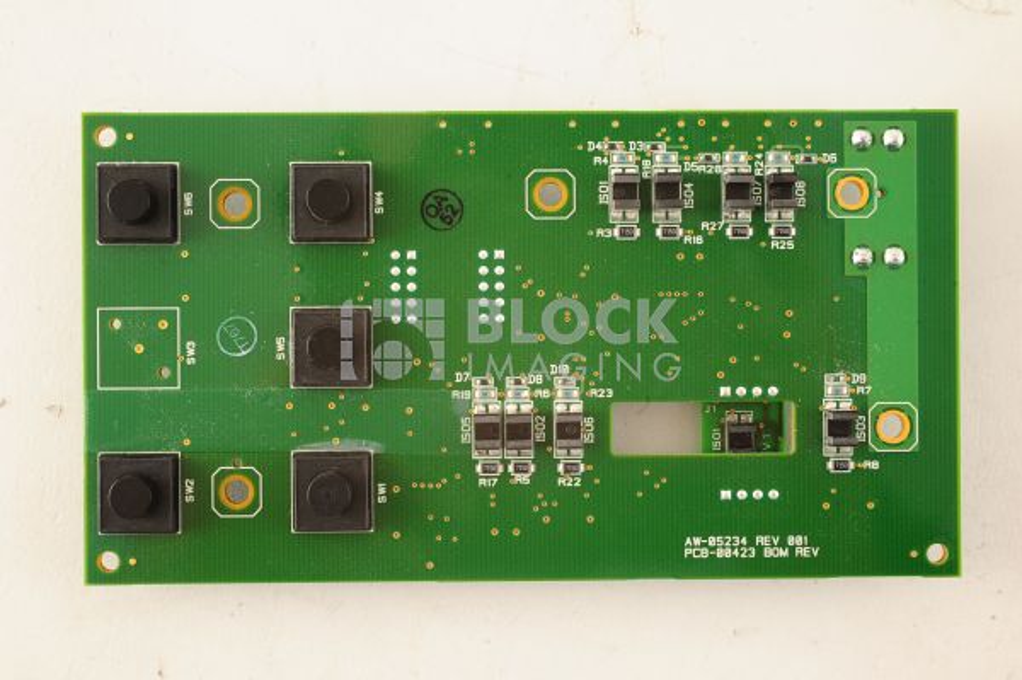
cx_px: 511
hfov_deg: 39.6
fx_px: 1418
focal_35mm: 50
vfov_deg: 26.9
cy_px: 340
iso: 1600
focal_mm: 50
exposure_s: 1/125
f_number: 14
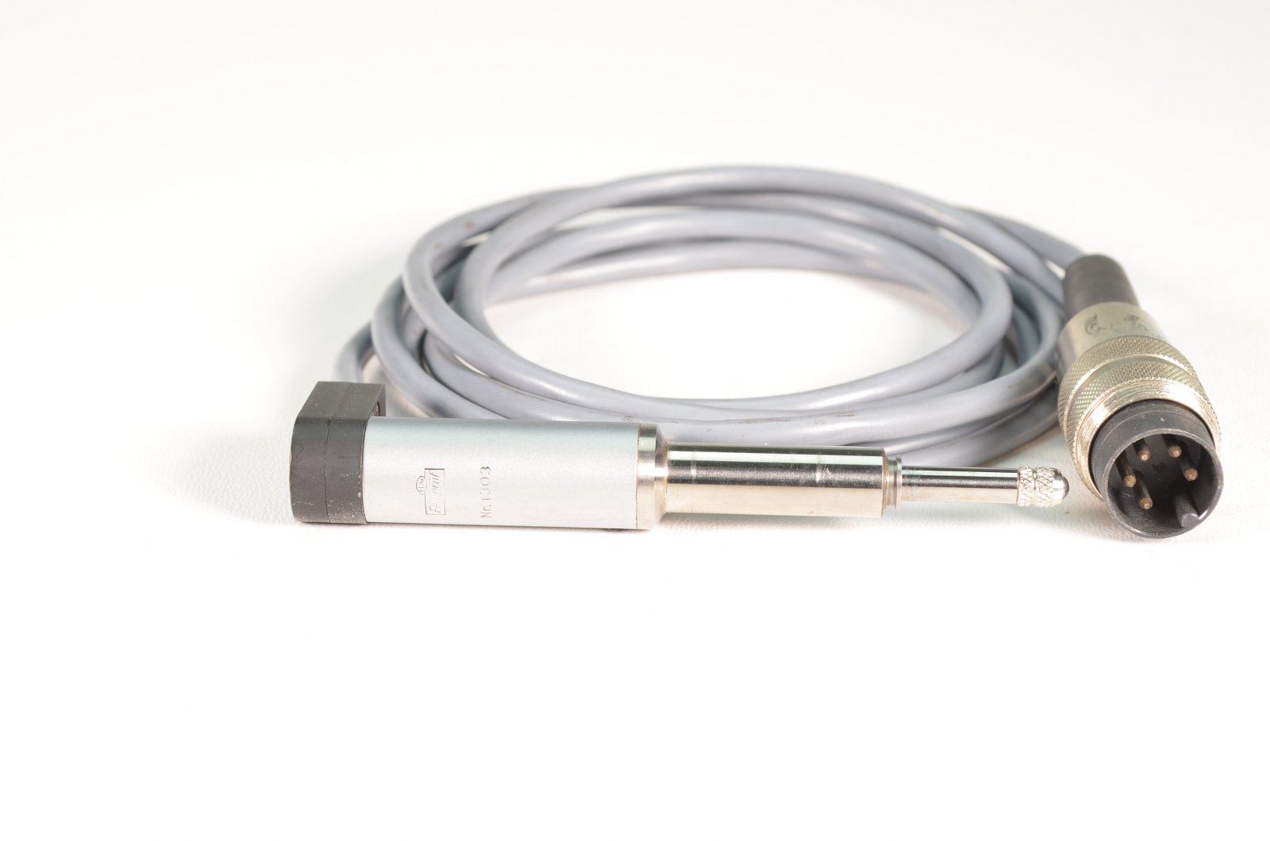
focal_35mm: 82
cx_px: 635
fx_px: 2905
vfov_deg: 16.5
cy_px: 420
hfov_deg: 24.7
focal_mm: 55
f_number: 10
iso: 200
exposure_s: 1/30
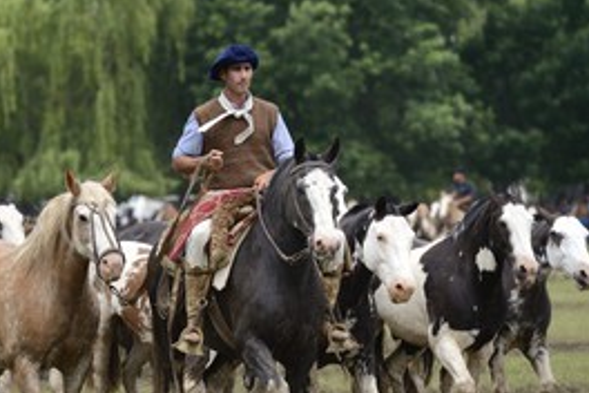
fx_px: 5202
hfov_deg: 6.5
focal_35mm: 318
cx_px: 172
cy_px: 295
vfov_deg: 4.3
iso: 400
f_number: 5
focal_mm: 200
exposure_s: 1/640
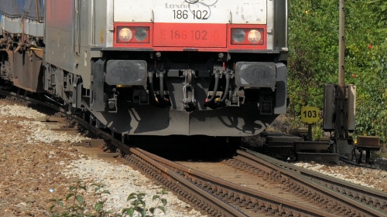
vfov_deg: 2.6
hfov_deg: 4.6
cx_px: 63
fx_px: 4782
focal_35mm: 466
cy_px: -42
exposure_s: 1/500
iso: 320
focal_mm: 145
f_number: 11
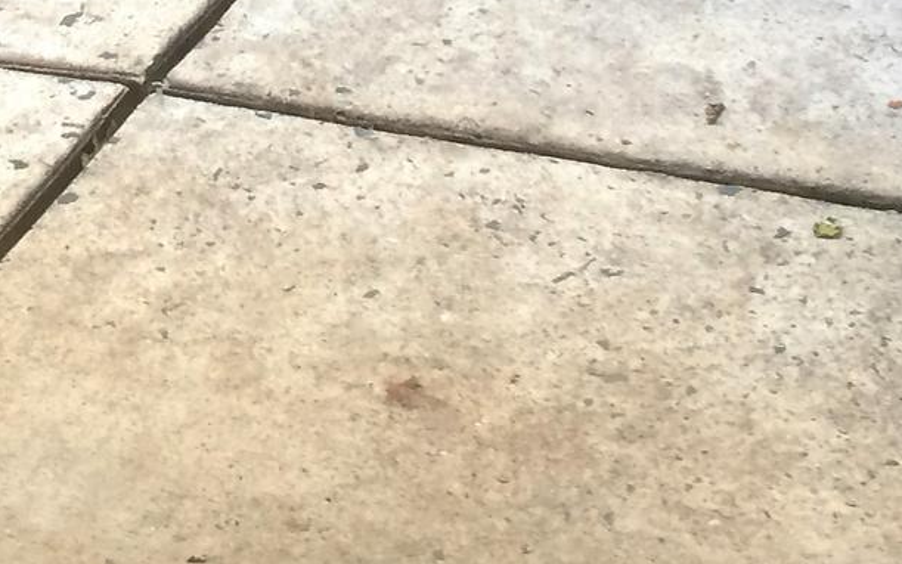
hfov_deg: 20.2
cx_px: 350
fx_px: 2532
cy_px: -556
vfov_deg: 11.5
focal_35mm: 103
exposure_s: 1/30
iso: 50
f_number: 2.2
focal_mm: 4.15
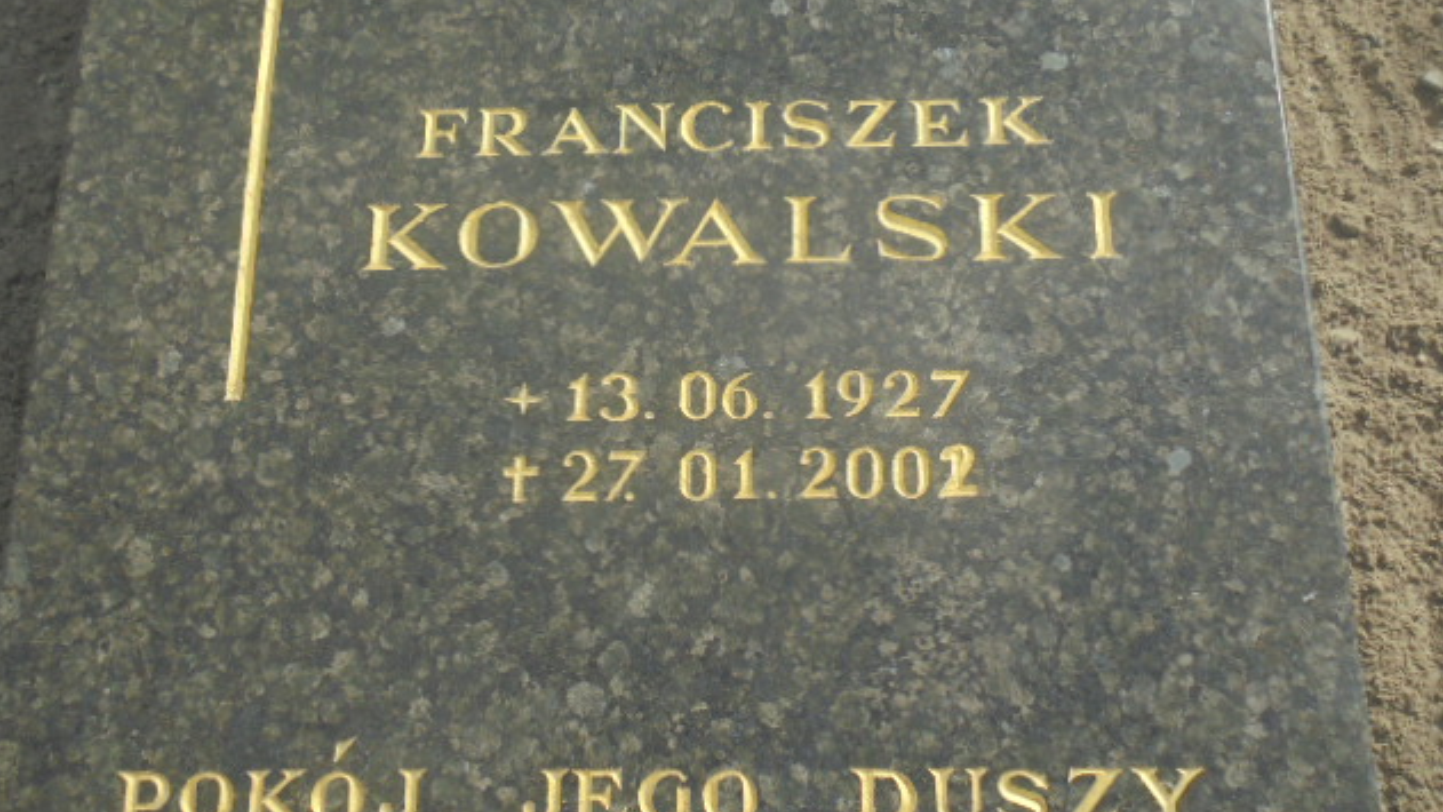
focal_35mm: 42
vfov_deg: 28.3
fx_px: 1607
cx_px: 713
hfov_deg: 48.4
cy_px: 398
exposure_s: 1/800
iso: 100
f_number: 4.2
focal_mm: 6.9
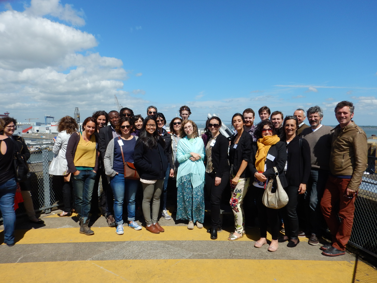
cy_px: 142
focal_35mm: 24
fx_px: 261
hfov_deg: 71.6
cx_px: 188
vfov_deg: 56.8
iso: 125
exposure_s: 1/1250
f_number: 4.1
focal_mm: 4.3
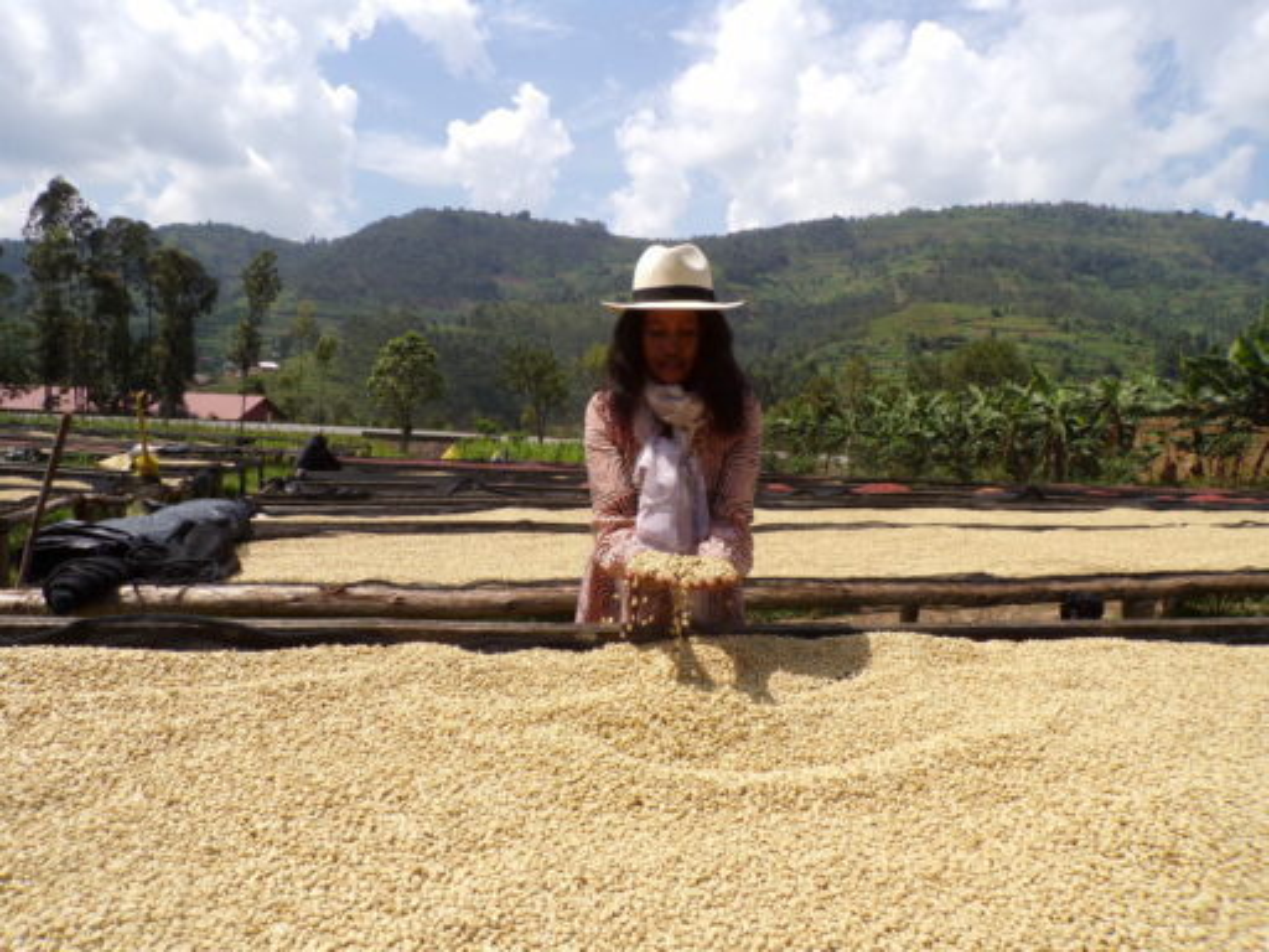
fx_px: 880
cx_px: 634
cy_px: 476
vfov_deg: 56.8
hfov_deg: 71.6
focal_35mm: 24
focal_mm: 4.3
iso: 80
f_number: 5.8
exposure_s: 1/340
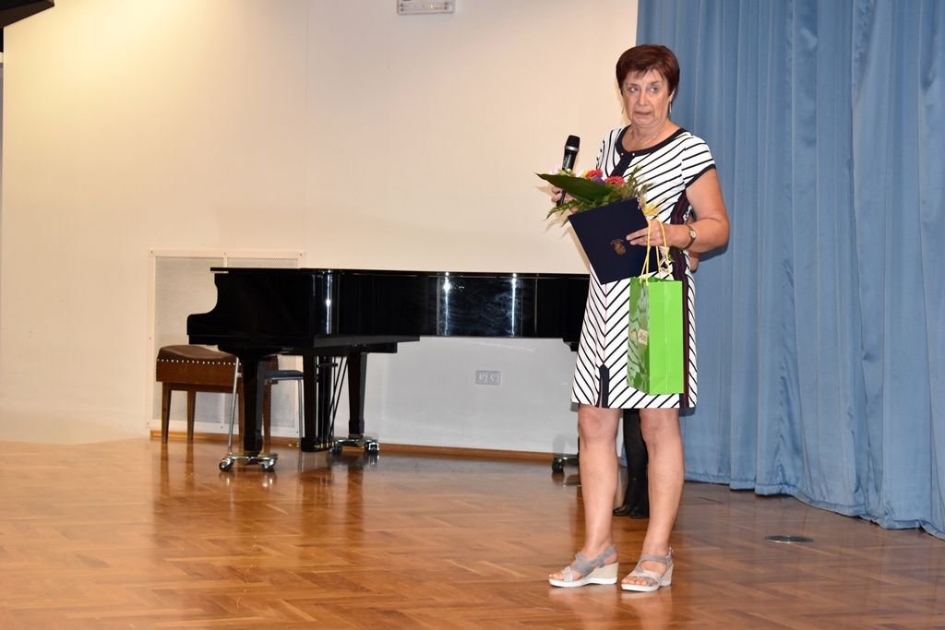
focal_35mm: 75
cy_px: 315
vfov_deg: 18.2
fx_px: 1969
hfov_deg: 27.0
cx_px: 472
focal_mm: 50
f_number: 5.6
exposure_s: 1/80
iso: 1000
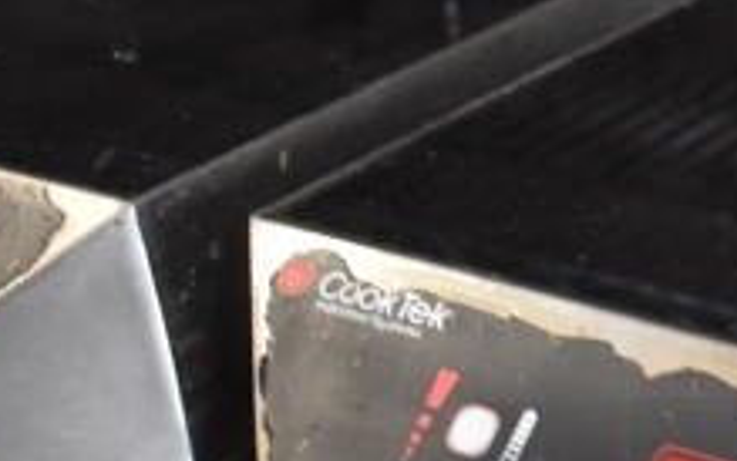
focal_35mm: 89
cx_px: 979
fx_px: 1797
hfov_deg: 20.9
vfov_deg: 14.5
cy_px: 407
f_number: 3.8
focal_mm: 21
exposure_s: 1/25
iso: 3200
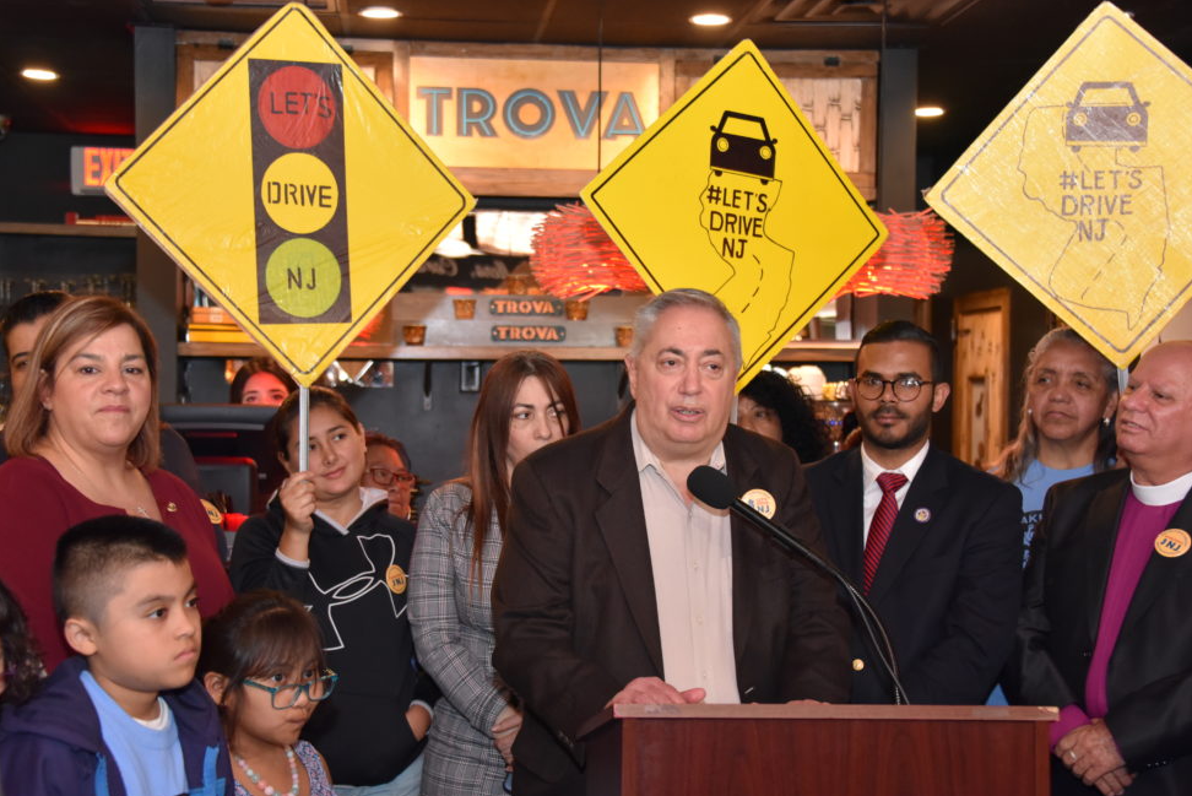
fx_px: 1954
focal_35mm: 59
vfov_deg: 23.0
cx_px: 567
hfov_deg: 33.9
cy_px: 408
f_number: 4.5
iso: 3200
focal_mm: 56
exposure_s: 1/60
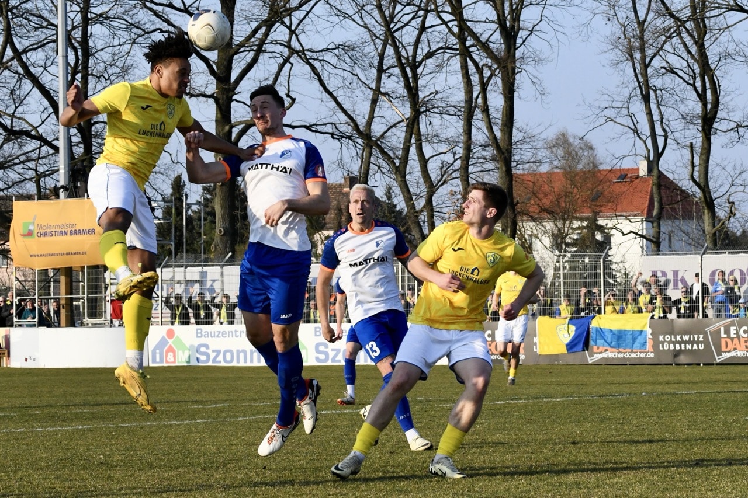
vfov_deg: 14.9
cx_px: 374
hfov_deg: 22.1
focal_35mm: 92
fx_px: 1911
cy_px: 249
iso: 2500
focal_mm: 92
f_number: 11
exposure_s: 1/1600
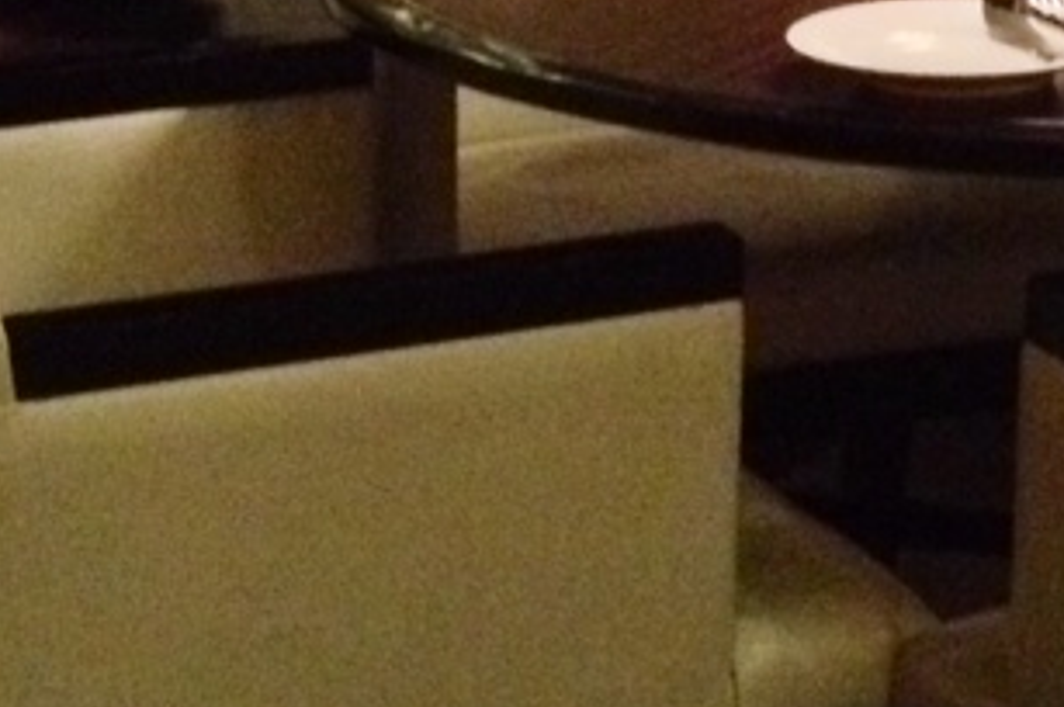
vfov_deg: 8.5
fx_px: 4488
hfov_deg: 13.2
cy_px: -773
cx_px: 1272
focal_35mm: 152
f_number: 2.4
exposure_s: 1/15
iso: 800
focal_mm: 4.28
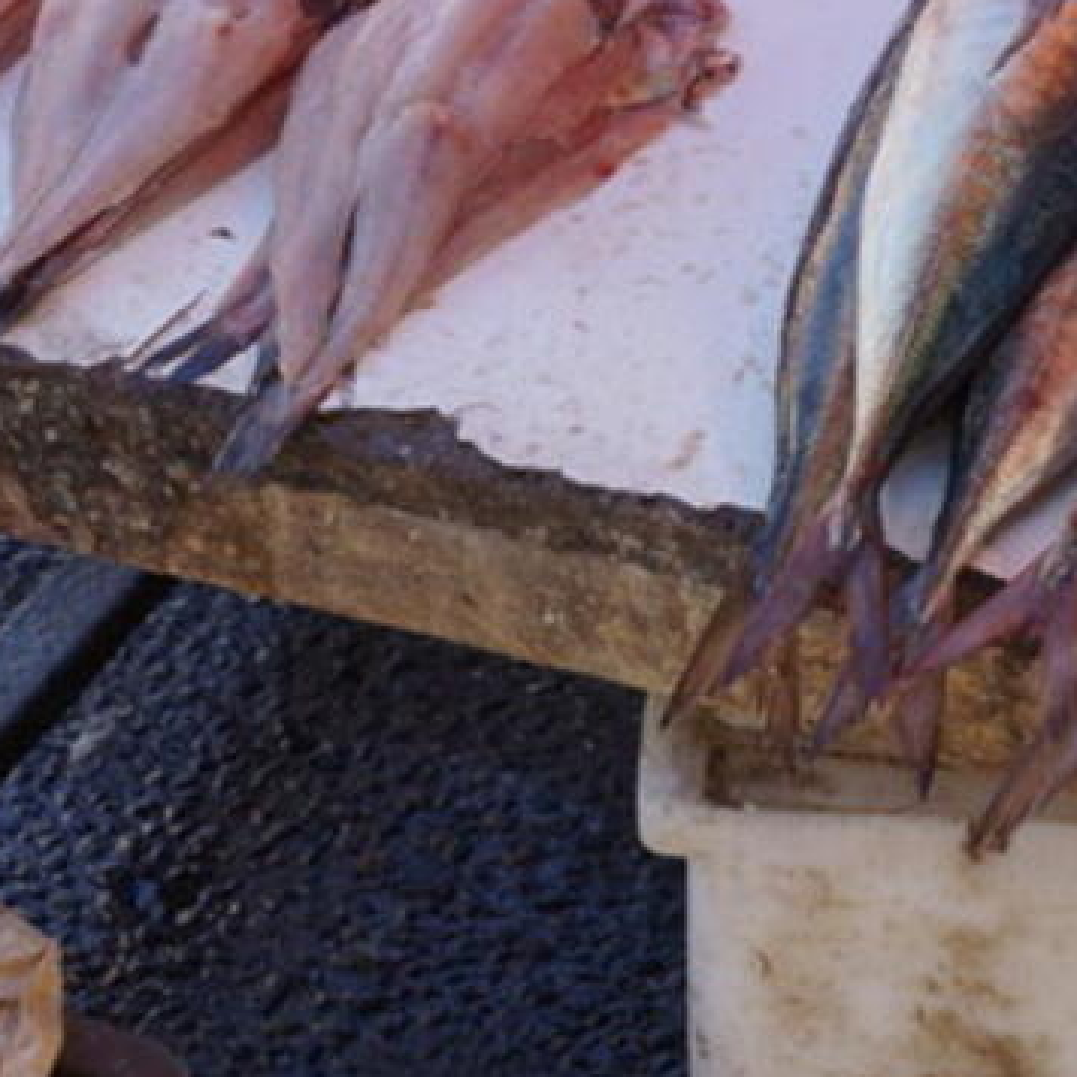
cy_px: 325
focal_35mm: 153
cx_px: 889
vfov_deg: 11.4
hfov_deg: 11.4
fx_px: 5386
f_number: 8
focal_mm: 27
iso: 200
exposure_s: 1/125
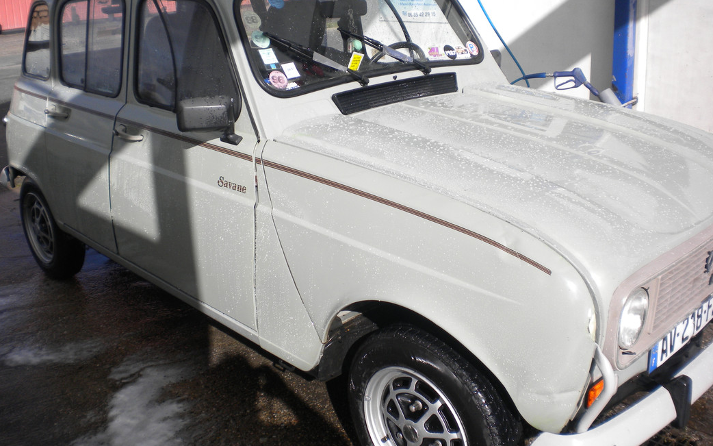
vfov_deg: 33.5
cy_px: 201
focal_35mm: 38
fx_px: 738
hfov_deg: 51.5
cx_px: 359
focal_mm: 6.3
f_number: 4.6
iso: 80
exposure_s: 1/710
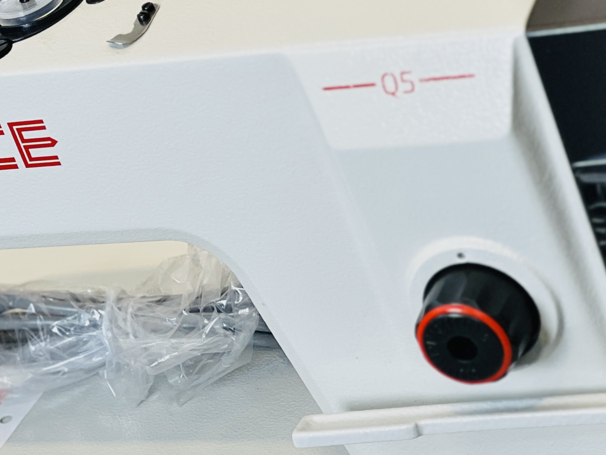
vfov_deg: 8.6
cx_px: 148
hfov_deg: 11.5
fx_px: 3011
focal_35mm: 172
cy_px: 275
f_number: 2.8
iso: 50
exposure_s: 1/100
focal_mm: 9
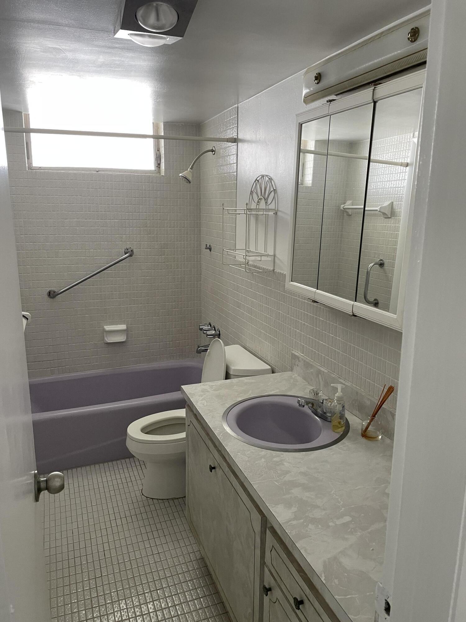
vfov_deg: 67.3
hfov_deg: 53.1
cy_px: 311
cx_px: 233
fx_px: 467
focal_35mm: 26
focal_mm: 4.2
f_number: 1.6
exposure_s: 1/80
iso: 125
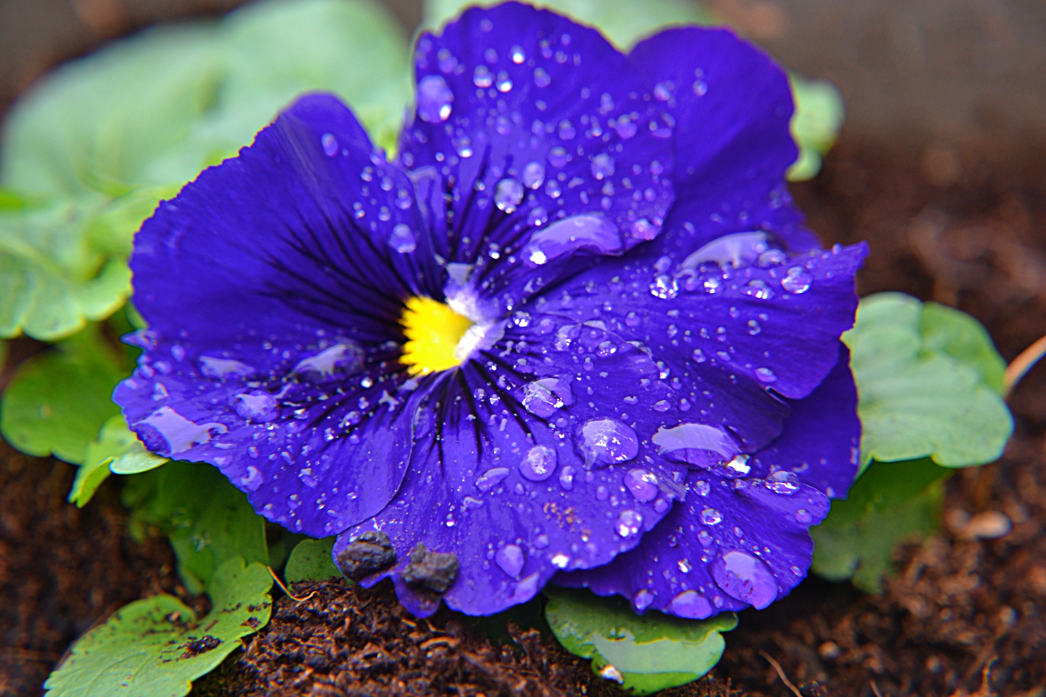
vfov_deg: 14.7
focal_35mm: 93
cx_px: 523
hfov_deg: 21.9
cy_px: 348
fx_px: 2702
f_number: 5.6
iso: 400
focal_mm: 62
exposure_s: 1/40
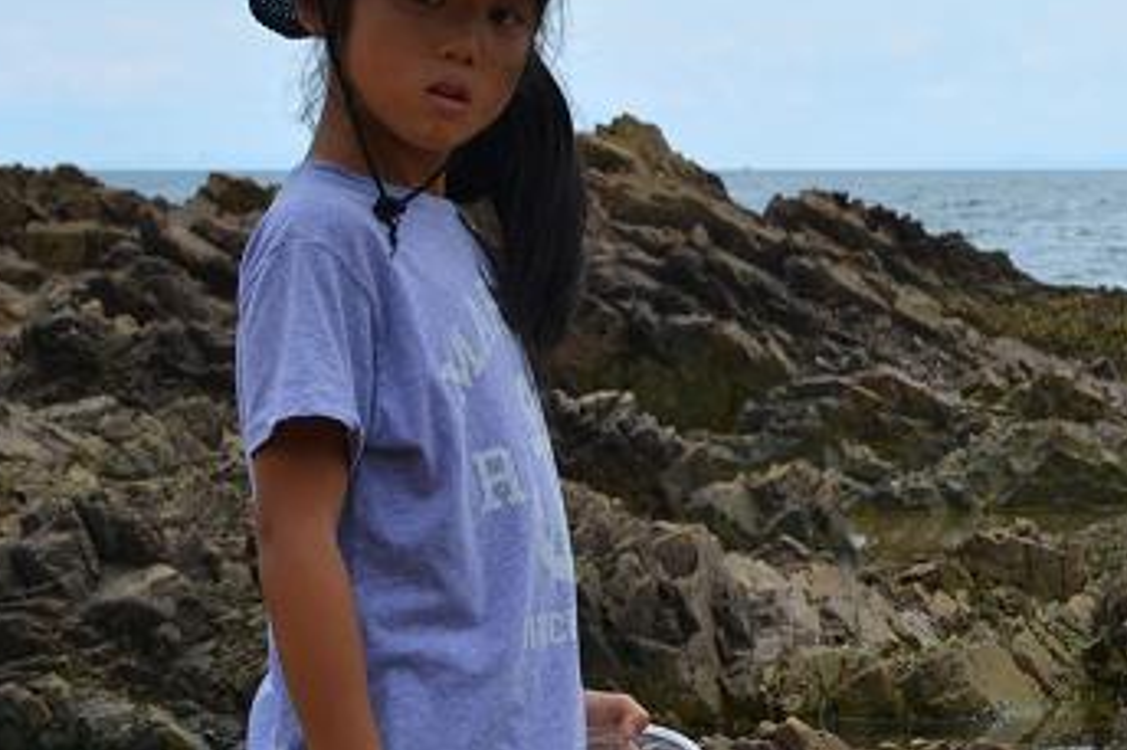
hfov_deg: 16.3
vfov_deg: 11.2
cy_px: 108
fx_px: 3822
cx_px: 1206
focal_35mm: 122
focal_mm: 35
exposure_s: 1/200
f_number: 7.1
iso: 100
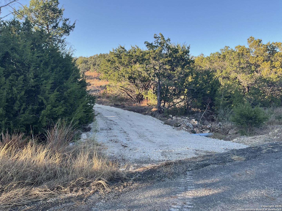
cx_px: 141
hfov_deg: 61.7
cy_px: 106
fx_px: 236
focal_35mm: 29
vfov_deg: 48.2
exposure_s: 1/316
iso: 16
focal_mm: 3
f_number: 1.8
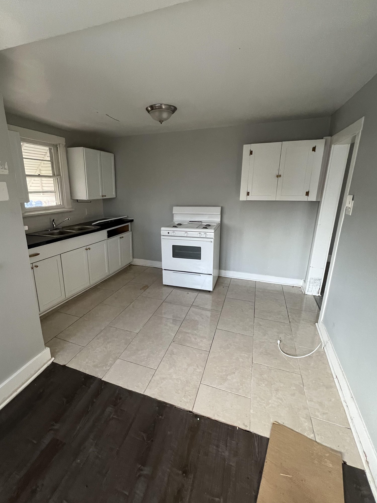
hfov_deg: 81.4
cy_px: 249
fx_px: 218
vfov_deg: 98.2
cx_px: 165
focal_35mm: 15
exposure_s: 1/99
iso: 200
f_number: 1.8
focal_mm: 1.57
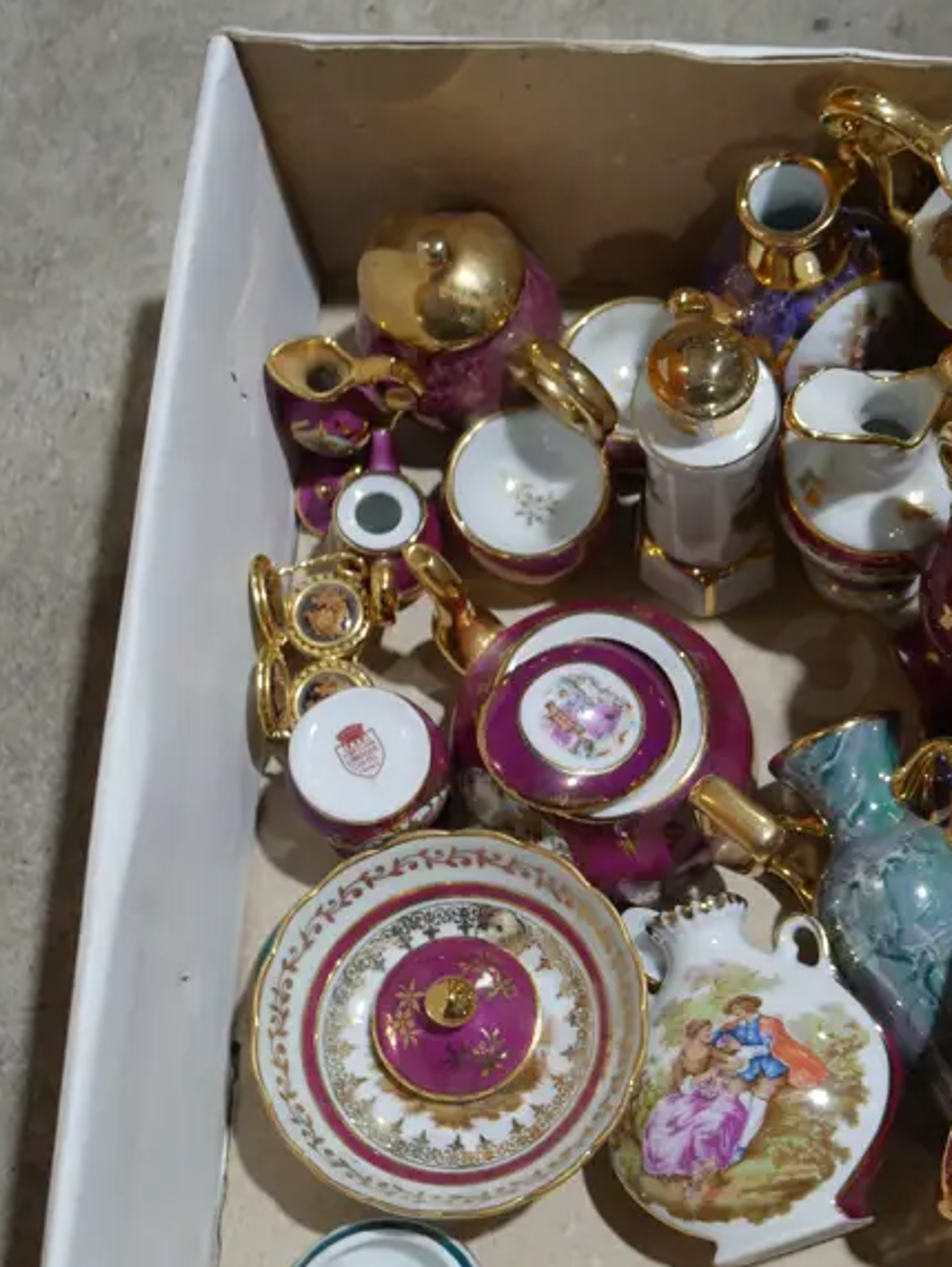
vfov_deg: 31.6
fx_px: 2234
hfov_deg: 23.7
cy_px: 739
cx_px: 764
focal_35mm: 61
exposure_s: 1/60
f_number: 4
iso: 250
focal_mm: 17
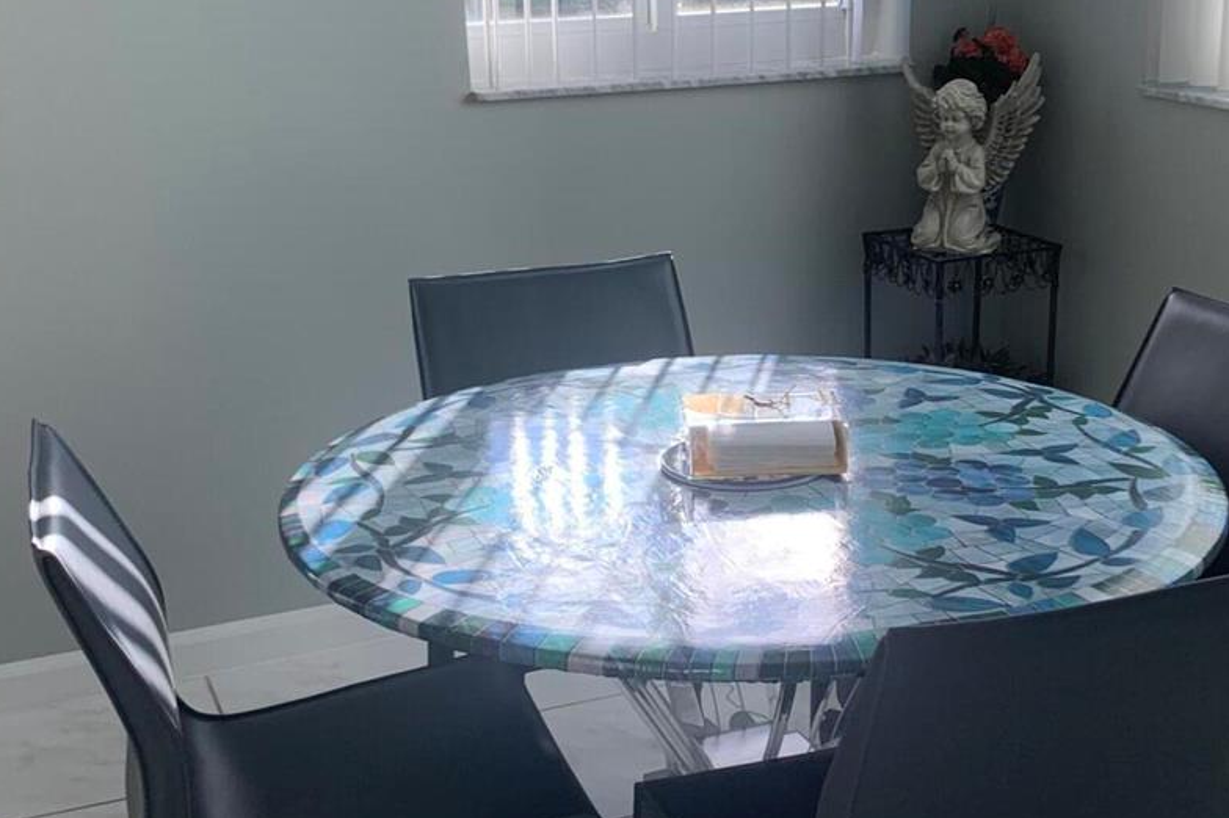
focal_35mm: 53
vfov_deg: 25.5
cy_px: 412
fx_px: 1809
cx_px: 709
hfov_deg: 37.4
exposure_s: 1/348
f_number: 1.8
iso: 25
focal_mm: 4.25
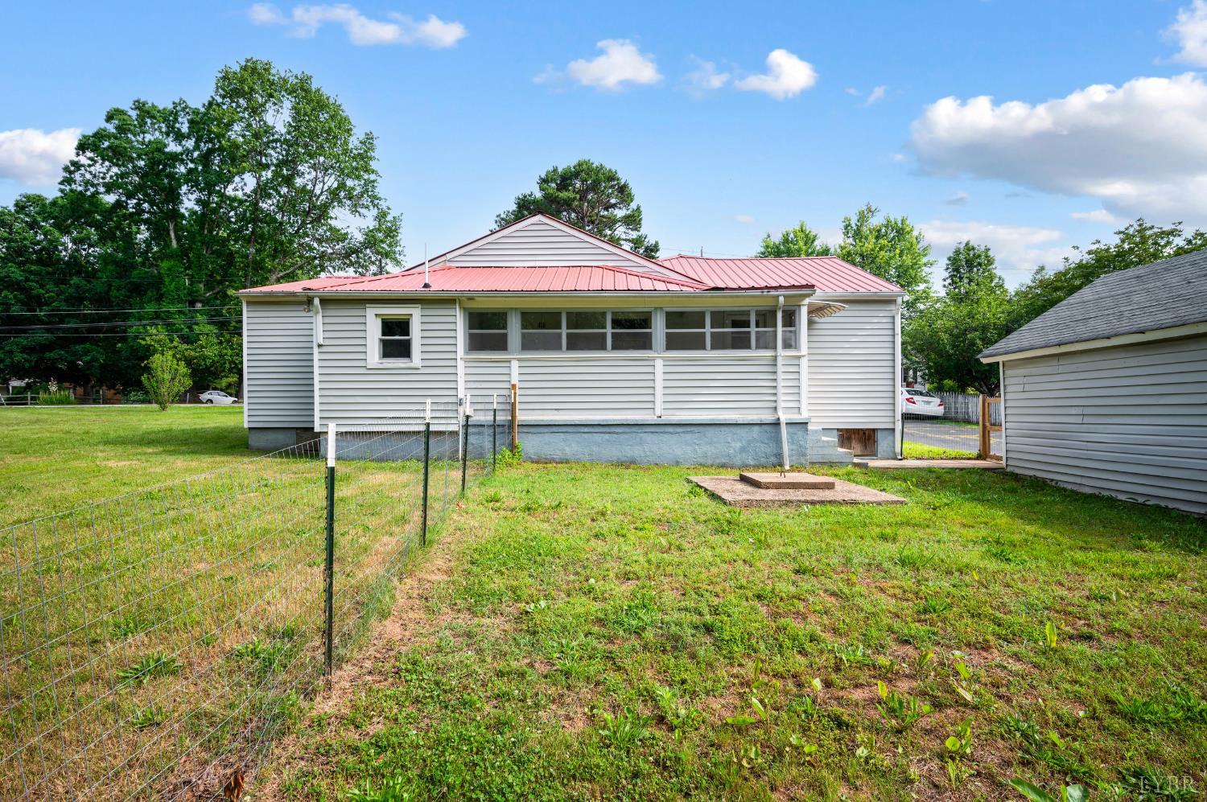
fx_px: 603
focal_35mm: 18
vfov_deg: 67.3
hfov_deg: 90.1
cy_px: 401
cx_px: 604
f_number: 8
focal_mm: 18
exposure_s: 1/125
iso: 100
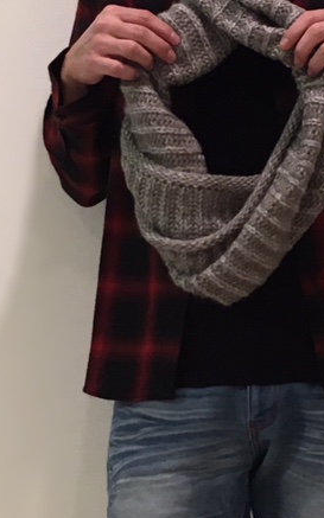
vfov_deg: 44.2
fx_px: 636
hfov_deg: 28.2
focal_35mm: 45
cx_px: 235
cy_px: 209
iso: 80
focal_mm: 4.15
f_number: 2.2
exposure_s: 1/33
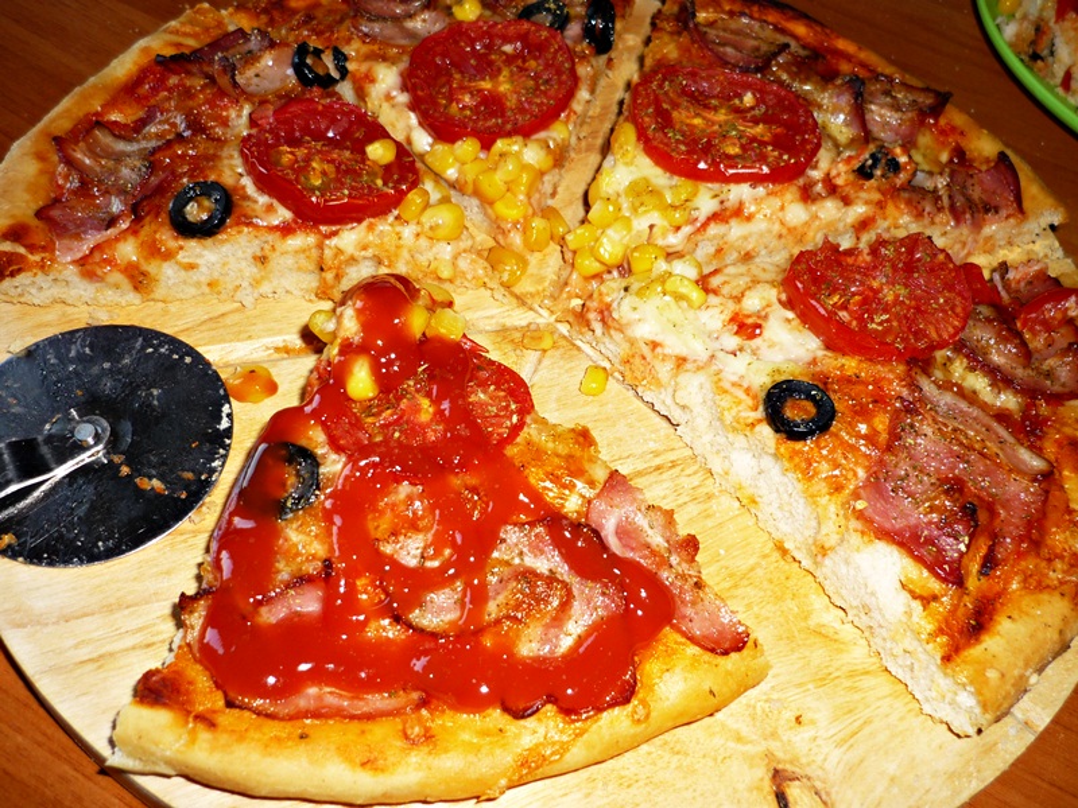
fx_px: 1121
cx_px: 539
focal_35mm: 36
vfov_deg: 39.7
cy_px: 404
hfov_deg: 51.4
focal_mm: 6
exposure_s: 1/30
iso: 100
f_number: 2.9
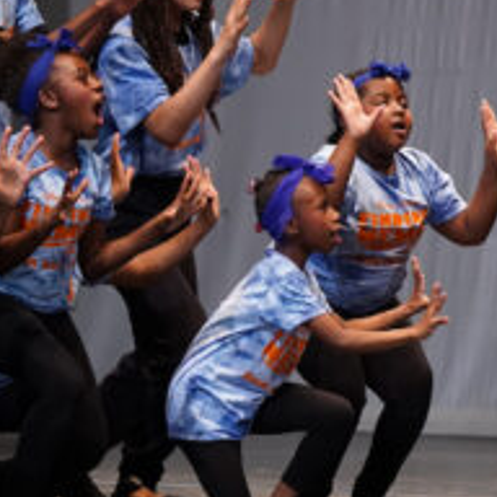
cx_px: 676
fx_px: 7667
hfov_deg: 3.7
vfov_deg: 3.7
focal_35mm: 472
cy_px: 212
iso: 3200
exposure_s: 1/250
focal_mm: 139
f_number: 4
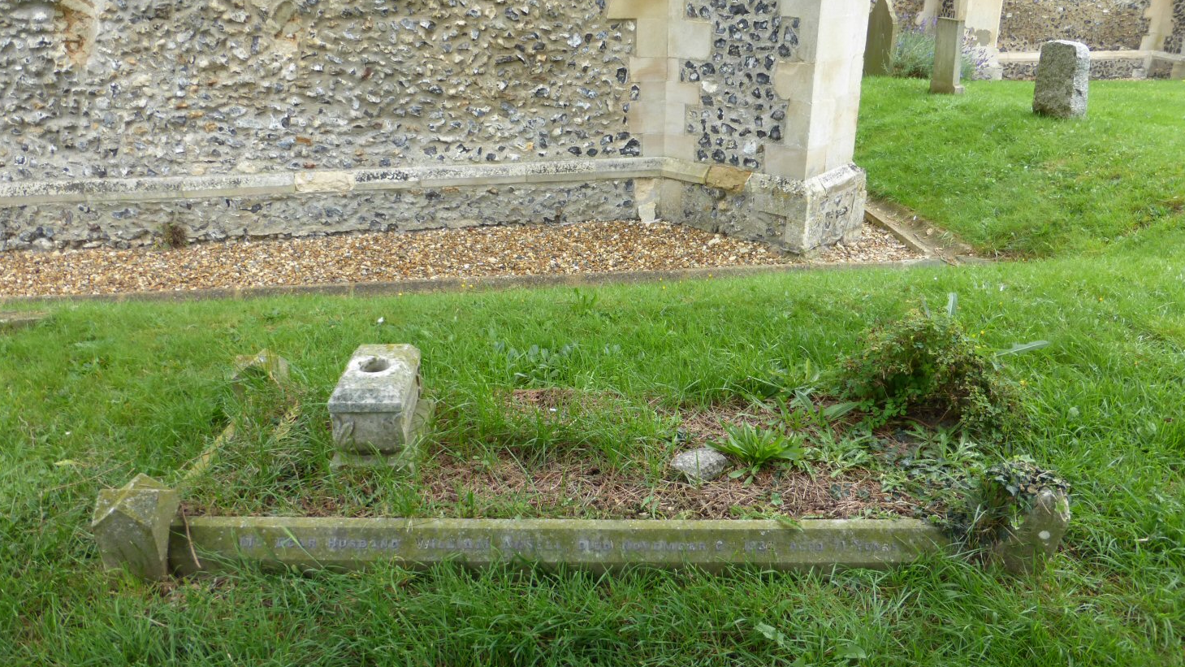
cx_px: 600
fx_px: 880
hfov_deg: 67.9
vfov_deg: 41.5
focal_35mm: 28
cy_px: 329
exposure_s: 1/80
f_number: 3.3
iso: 100
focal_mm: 4.3
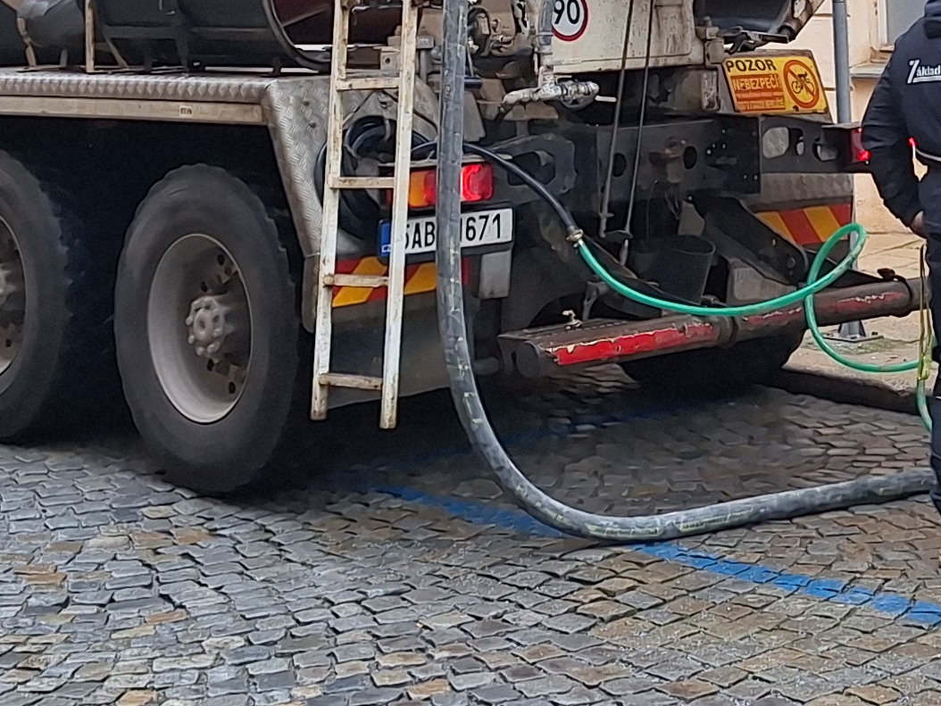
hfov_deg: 21.7
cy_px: -207
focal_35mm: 89
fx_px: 2420
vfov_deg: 15.8
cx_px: 743
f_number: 1.8
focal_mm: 5.54
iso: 40
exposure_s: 1/198
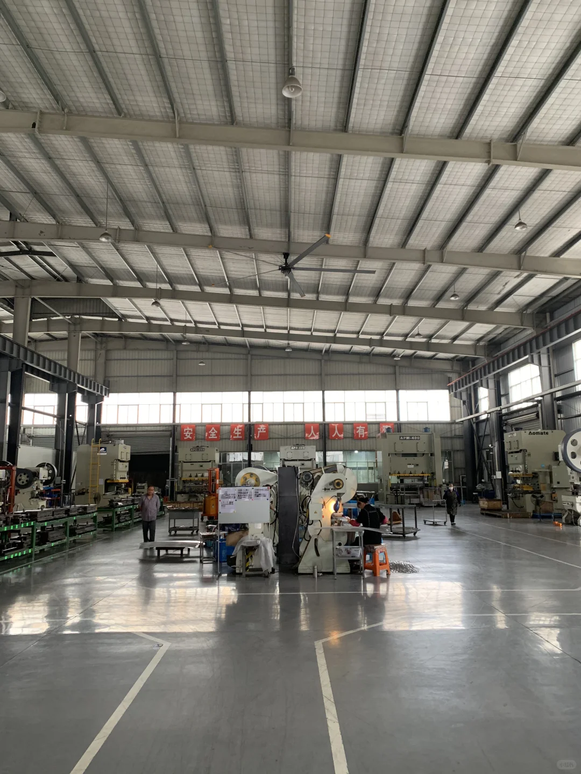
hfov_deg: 53.1
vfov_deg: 67.3
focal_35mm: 26
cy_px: 387
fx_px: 582
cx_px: 290
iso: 250
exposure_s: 1/60
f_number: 1.8
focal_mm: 4.25
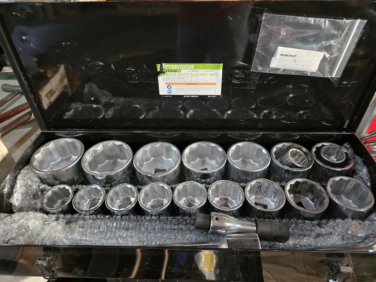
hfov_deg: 73.9
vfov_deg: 58.9
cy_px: 141
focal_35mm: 23
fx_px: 250
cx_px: 188
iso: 800
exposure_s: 1/60
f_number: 1.8
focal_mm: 5.4
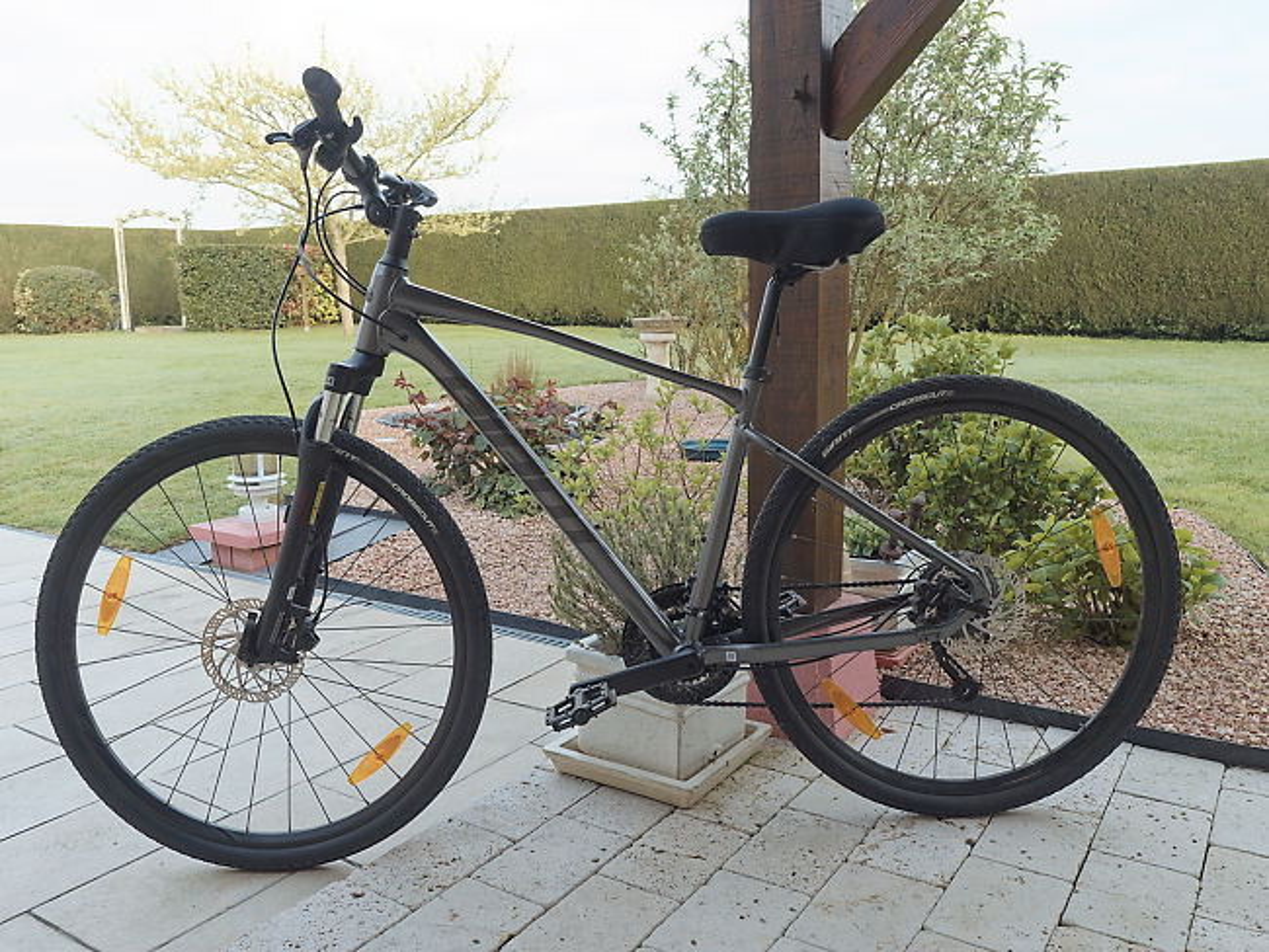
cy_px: 476
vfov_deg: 46.8
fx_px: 1100
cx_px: 634
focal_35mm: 30
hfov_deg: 59.9
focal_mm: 15
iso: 400
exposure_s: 1/80
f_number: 5.6
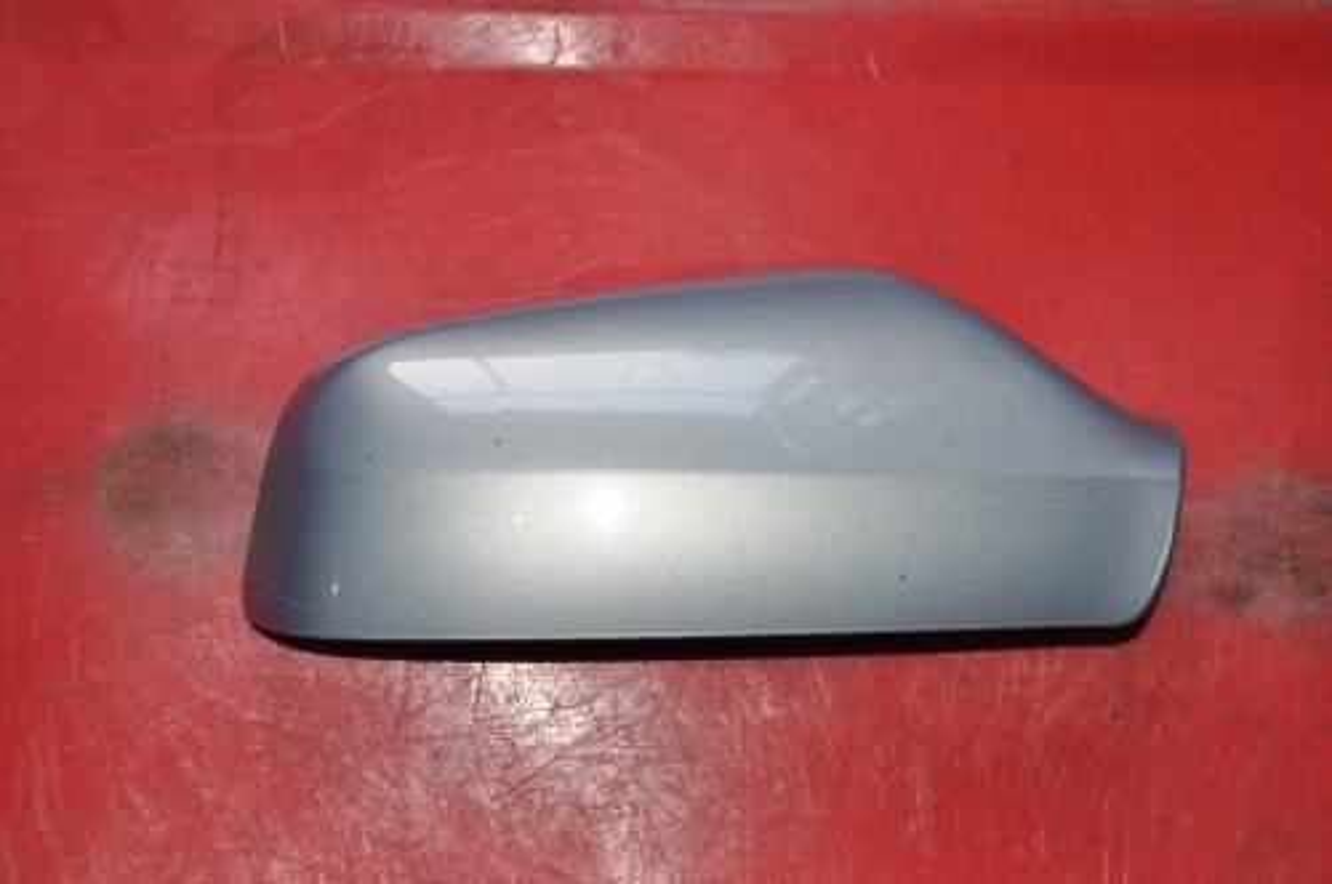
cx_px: 666
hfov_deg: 37.9
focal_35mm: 52
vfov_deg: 25.7
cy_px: 442
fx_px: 1940
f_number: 4.5
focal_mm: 35
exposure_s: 1/60
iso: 500
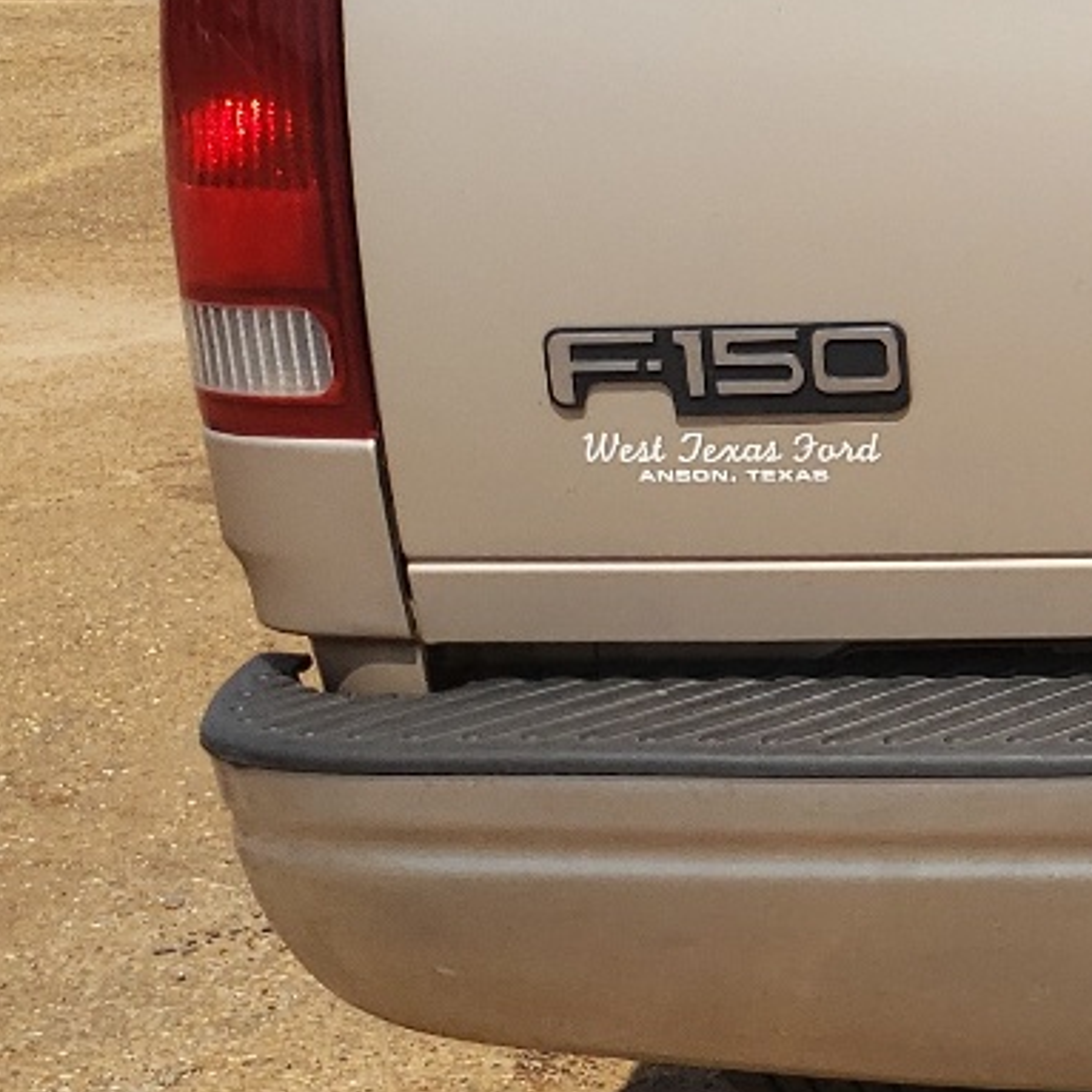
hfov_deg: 15.8
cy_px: 311
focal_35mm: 96
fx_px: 3426
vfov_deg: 18.0
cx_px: 1865
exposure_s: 1/3333
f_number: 1.5
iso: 50
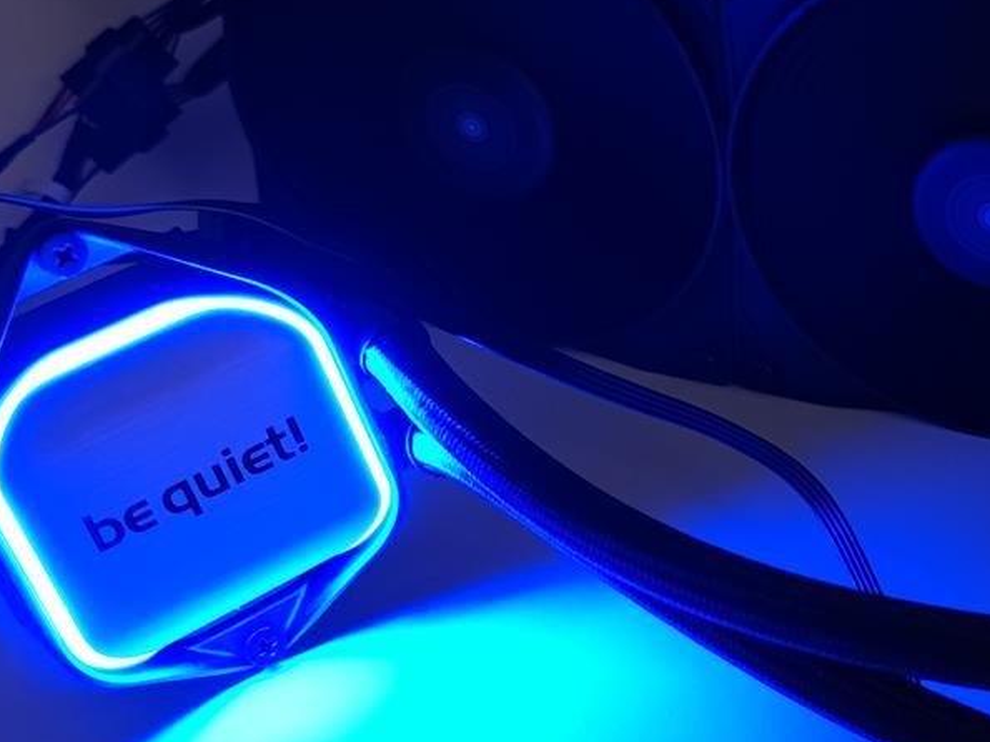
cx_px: 915
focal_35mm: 63
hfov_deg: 29.3
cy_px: 392
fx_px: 1801
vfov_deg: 23.3
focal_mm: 6.78
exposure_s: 1/13
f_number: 1.85
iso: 1393
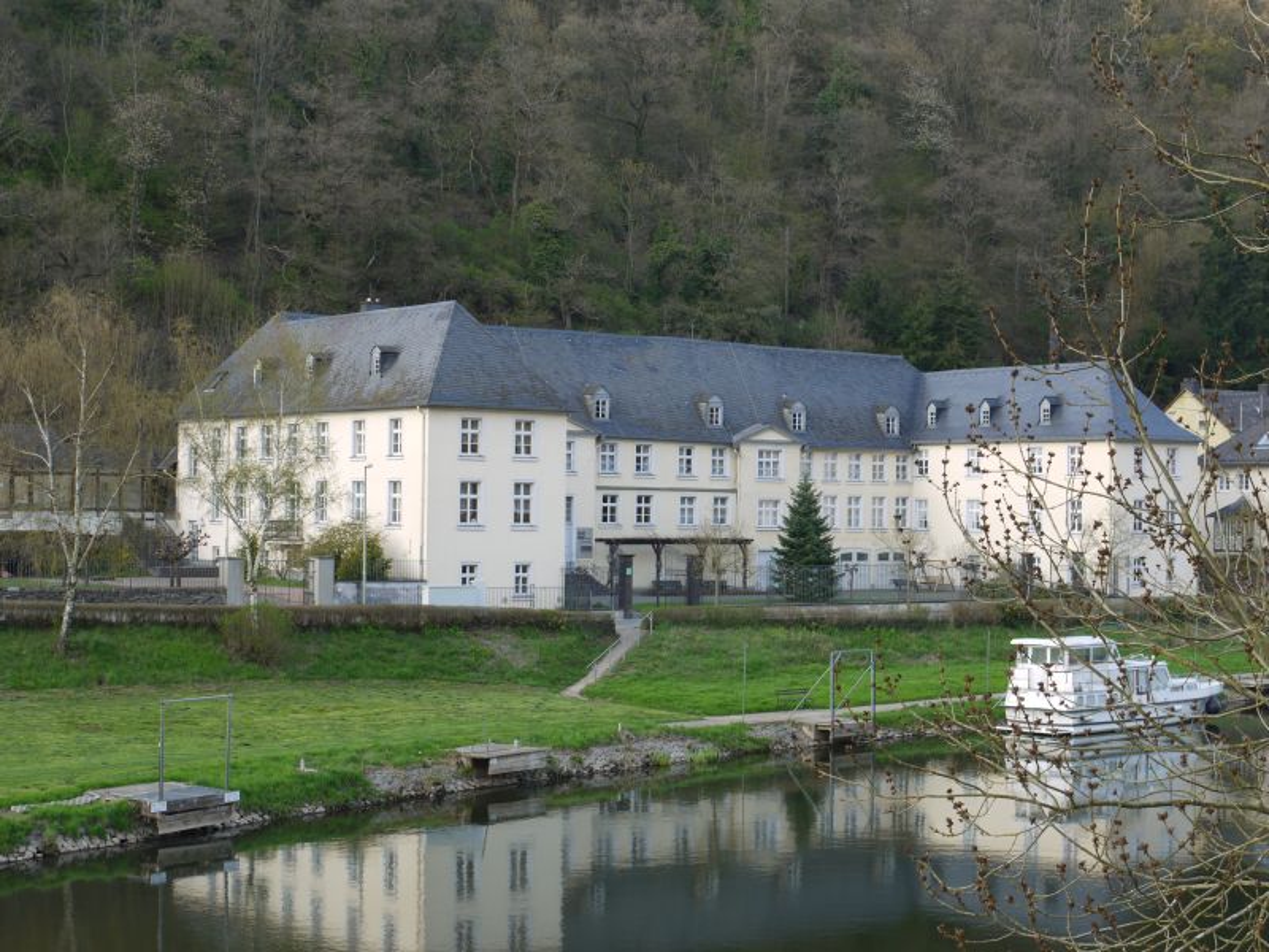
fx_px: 2200
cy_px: 476
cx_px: 634
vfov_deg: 24.4
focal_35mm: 60
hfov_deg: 32.2
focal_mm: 30
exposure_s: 1/60
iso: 100
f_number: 5.3
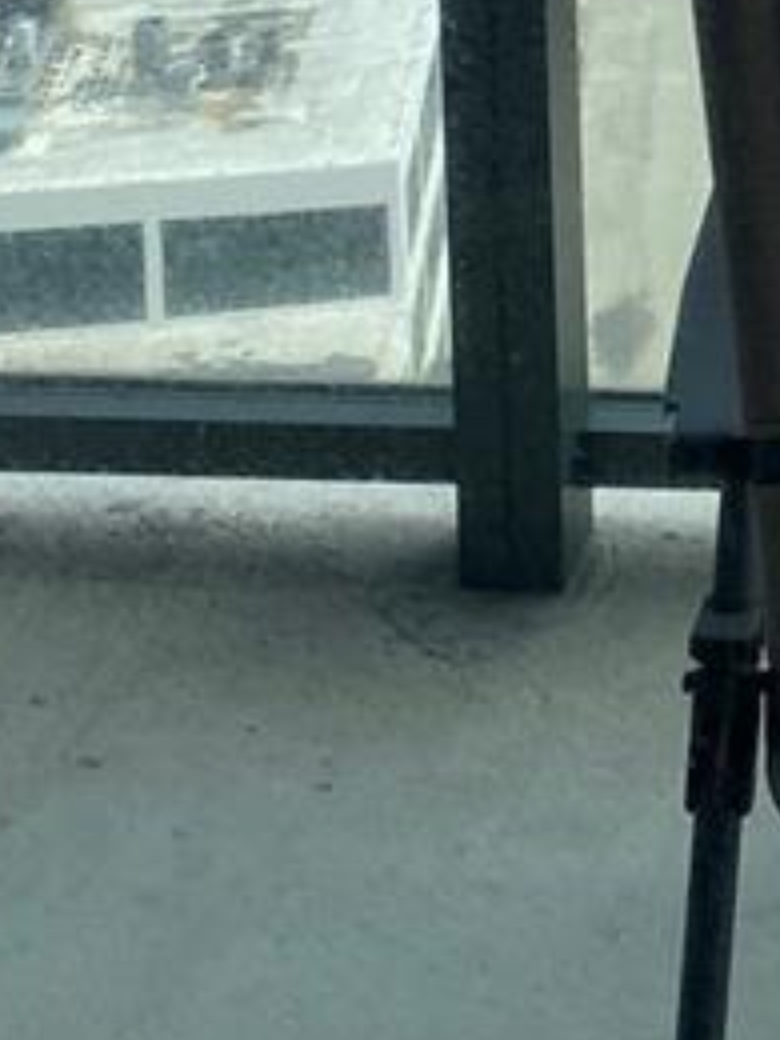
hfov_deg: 11.3
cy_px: -1056
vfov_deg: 13.8
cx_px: 1492
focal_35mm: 120
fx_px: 3605
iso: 32
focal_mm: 4.25
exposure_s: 1/1608
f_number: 1.8
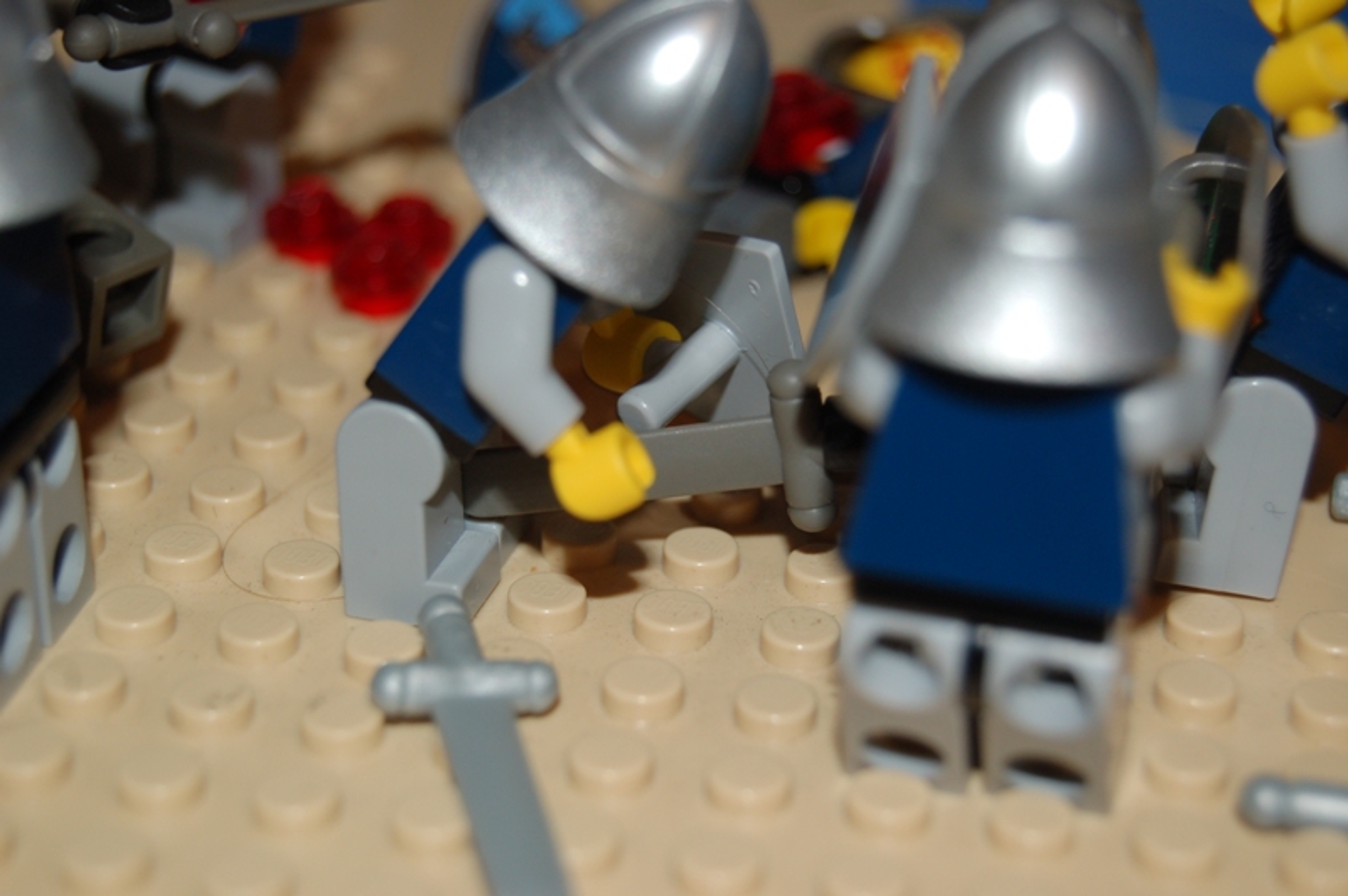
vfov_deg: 16.5
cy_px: 448
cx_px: 674
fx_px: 3087
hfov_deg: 24.6
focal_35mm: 82
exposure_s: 1/60
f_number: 5.6
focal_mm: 55
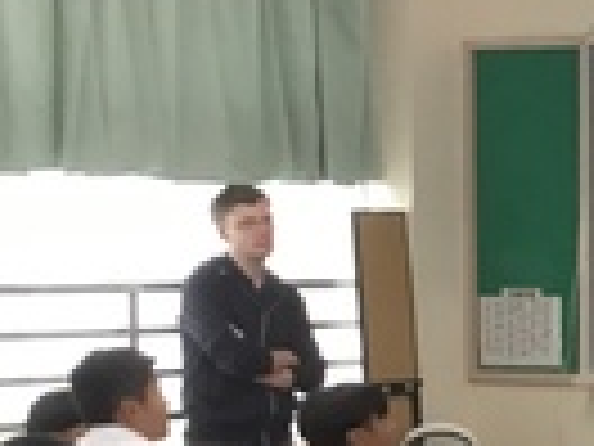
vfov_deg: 9.9
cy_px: 369
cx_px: 1260
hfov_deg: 11.6
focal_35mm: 150
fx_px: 2574
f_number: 2.4
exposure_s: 1/30
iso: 64
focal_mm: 3.3
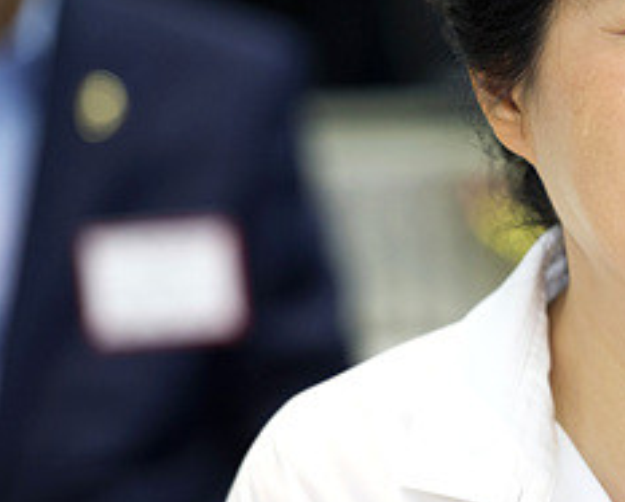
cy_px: 149
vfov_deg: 3.6
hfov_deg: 4.4
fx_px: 8038
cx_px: 695
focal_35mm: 434
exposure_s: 1/125
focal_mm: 180
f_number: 2.8
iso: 1600
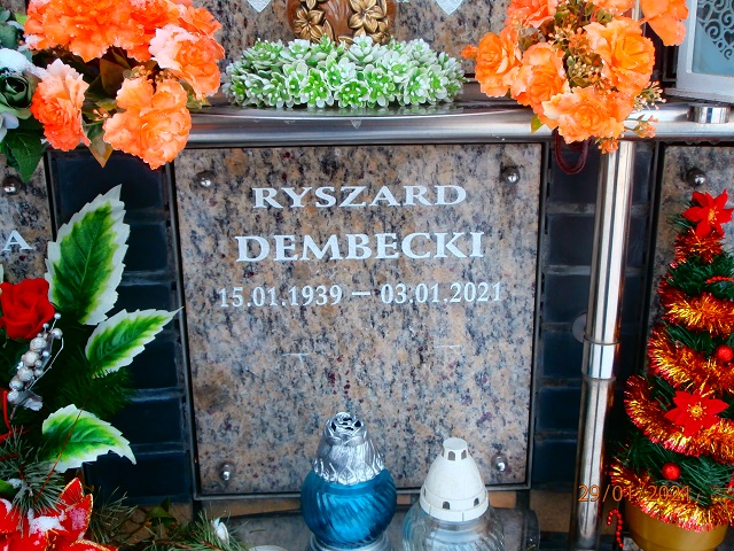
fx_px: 806
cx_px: 367
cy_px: 276
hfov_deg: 49.0
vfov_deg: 37.7
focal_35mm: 38
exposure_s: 1/100
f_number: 3.9
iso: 100
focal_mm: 6.67
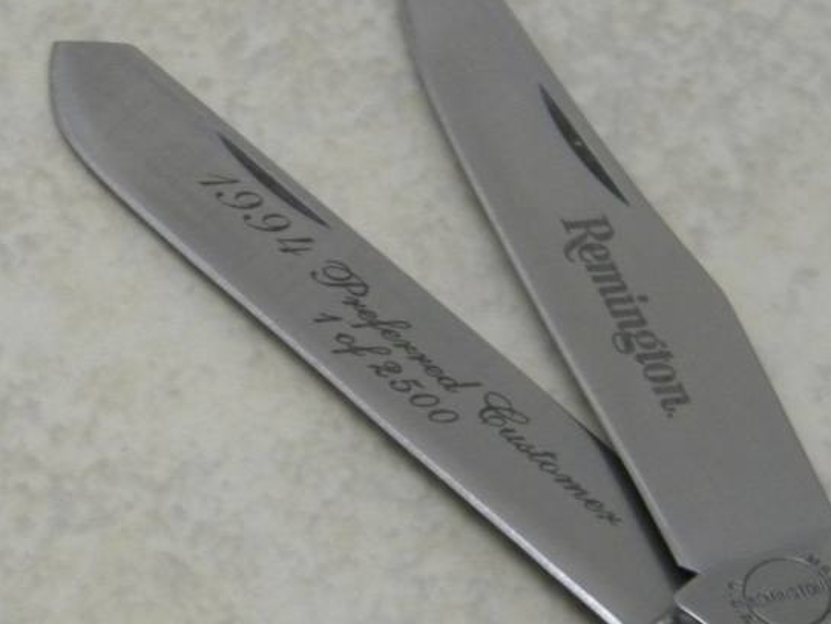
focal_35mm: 273
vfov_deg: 5.4
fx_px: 6557
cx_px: 250
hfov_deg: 7.2
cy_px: 389
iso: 400
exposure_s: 1/23
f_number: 5
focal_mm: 26.8
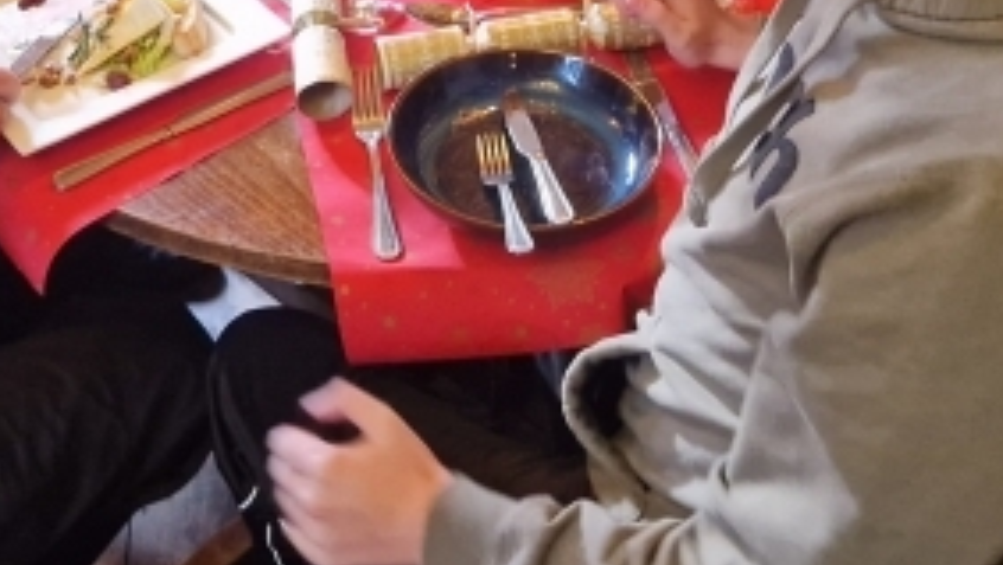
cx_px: 452
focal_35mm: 71
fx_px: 1889
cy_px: -302
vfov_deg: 15.6
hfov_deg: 29.7
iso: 500
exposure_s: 1/50
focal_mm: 5.4
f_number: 1.8
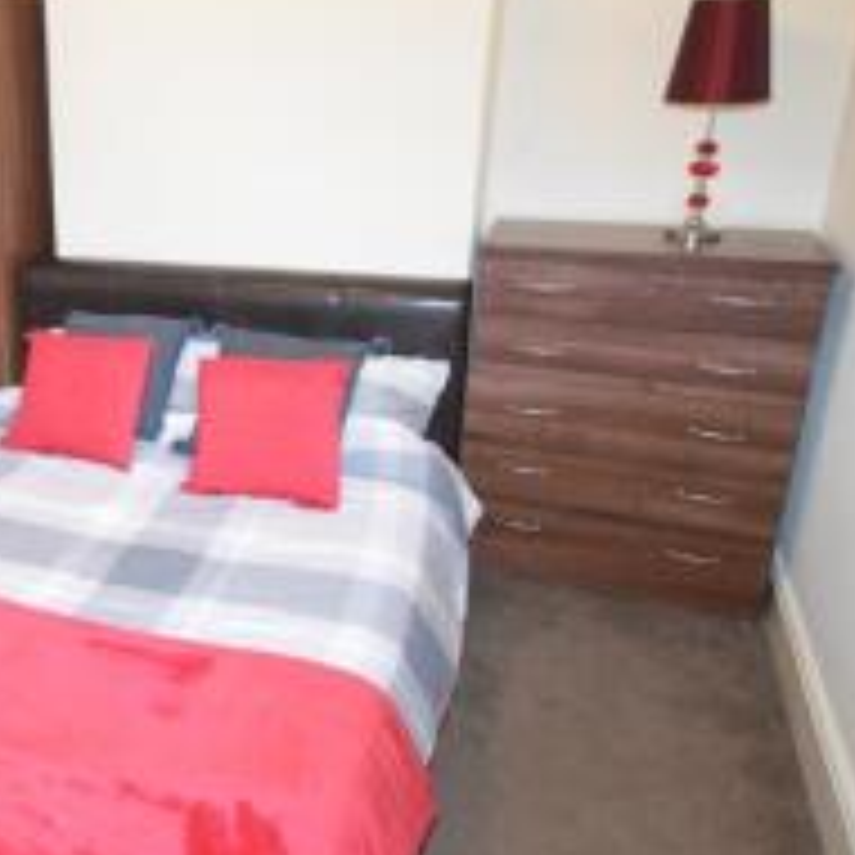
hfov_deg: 44.5
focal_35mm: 32
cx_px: 27
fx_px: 894
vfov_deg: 50.9
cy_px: 362
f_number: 4.5
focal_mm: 10
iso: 2500
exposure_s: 1/60
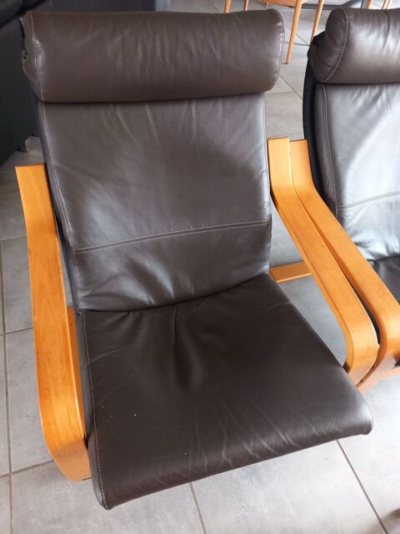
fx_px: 416
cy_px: 267
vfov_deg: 65.3
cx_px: 200
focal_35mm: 27
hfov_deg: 51.4
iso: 320
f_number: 1.8
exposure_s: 1/25
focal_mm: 4
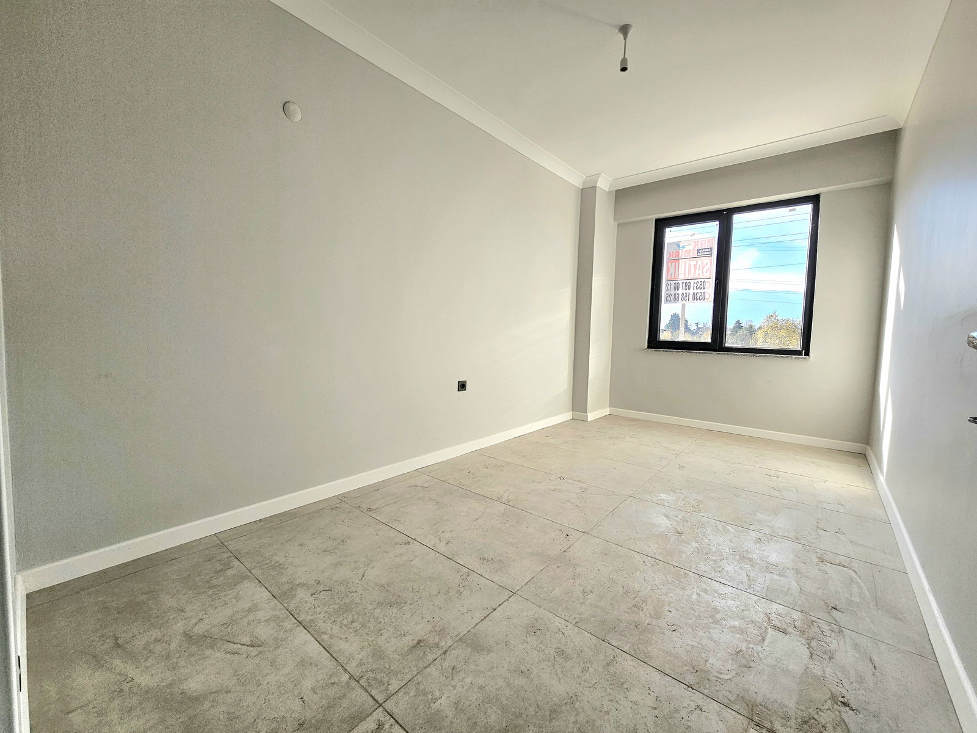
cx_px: 488
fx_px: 367
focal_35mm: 13
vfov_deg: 89.9
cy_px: 366
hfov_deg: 106.2
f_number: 2.2
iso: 50
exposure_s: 1/345
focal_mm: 2.2
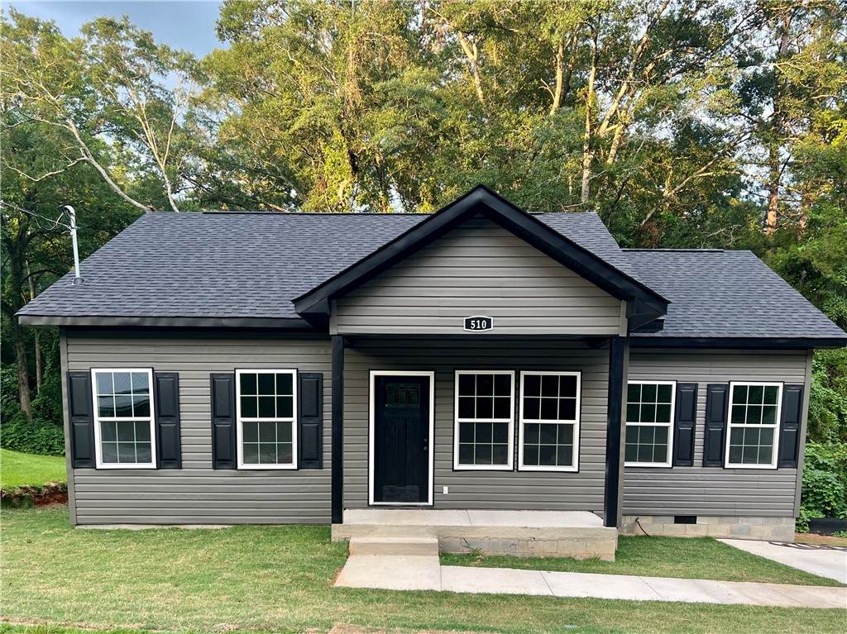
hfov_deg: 67.3
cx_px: 424
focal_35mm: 26
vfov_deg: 53.0
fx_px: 636
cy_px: 317
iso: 40
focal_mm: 5.7
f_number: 1.5
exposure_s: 1/195
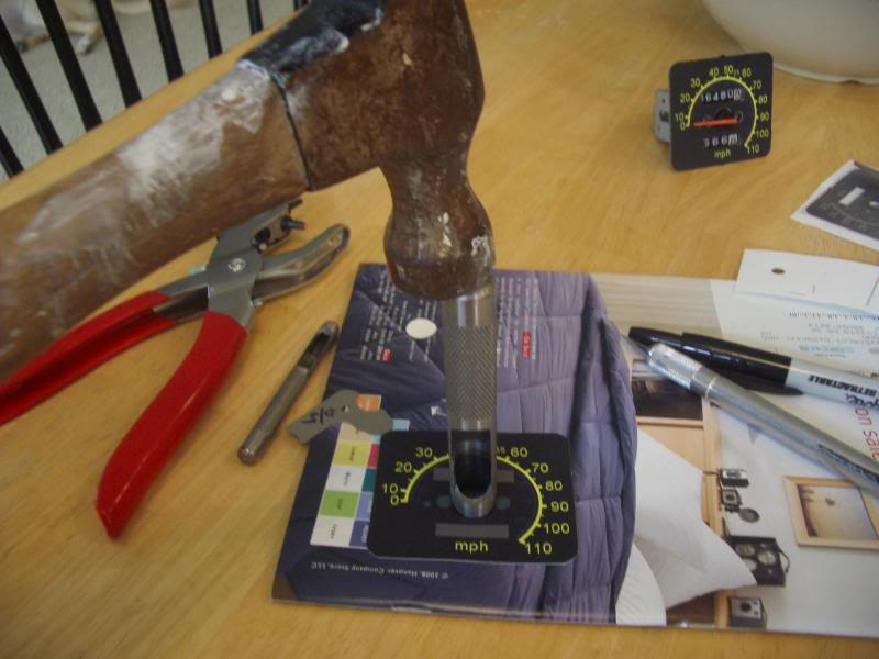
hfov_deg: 52.6
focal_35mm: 35
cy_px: 330
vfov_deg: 40.7
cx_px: 440
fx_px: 889
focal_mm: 5.8
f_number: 2.6
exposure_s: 1/20
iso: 100
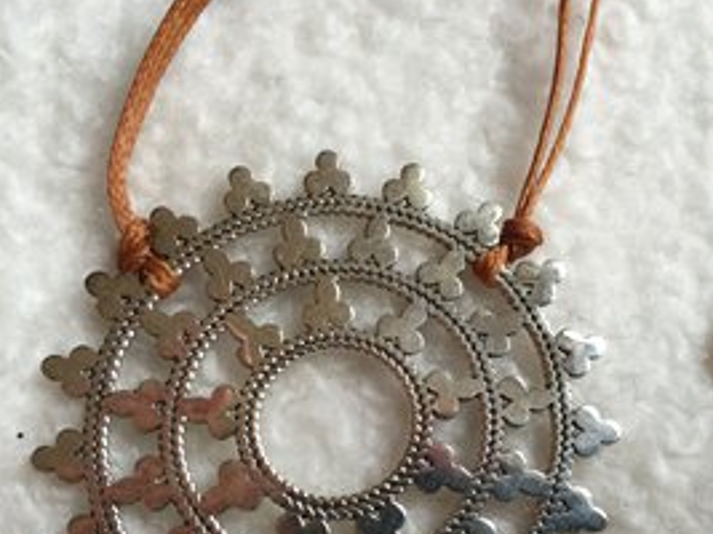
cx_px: 446
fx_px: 865
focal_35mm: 42
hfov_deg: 44.4
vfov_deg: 34.0
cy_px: 360
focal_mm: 4.15
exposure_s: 1/33
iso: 64
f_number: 2.2
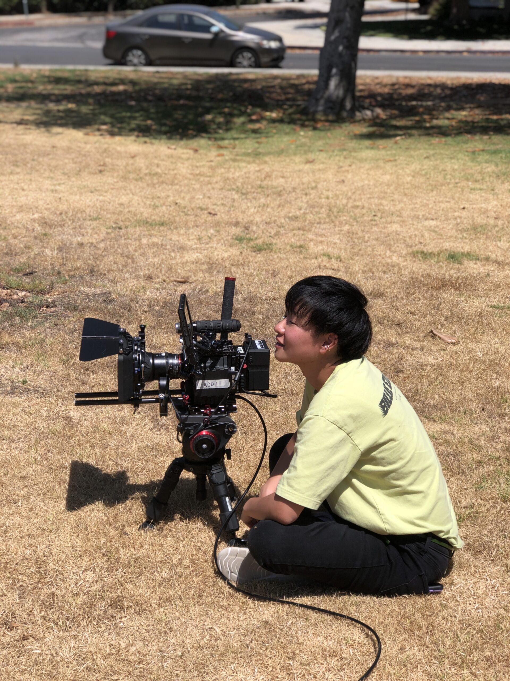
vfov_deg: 33.8
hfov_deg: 25.7
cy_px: 340
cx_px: 255
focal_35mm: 57
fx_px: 1120
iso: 20
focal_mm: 6.6
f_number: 2.8
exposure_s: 1/1012
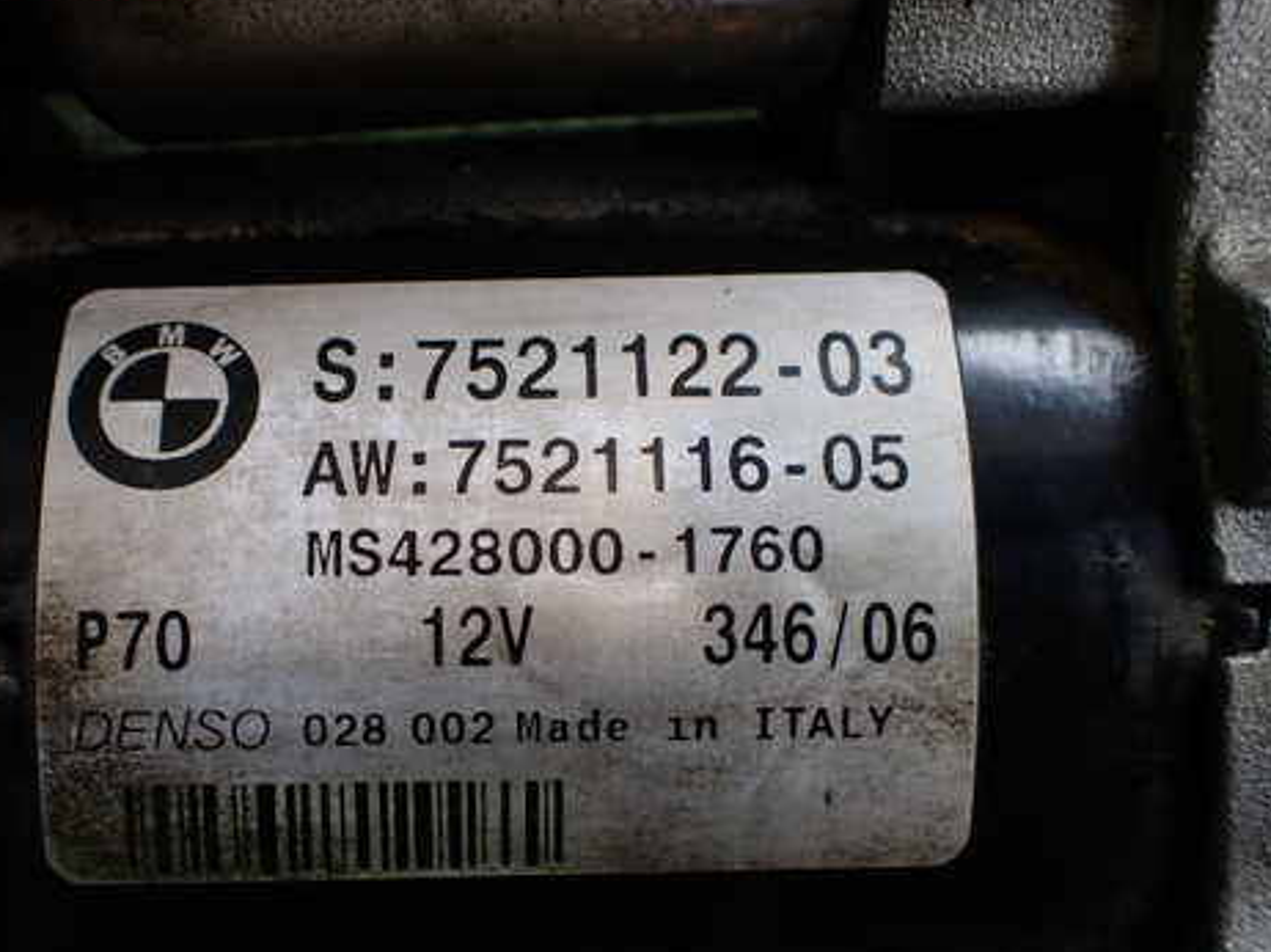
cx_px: 525
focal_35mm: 39
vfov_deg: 36.7
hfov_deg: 47.7
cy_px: 553
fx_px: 1431
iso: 160
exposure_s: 1/125
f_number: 2.3
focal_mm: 5.4
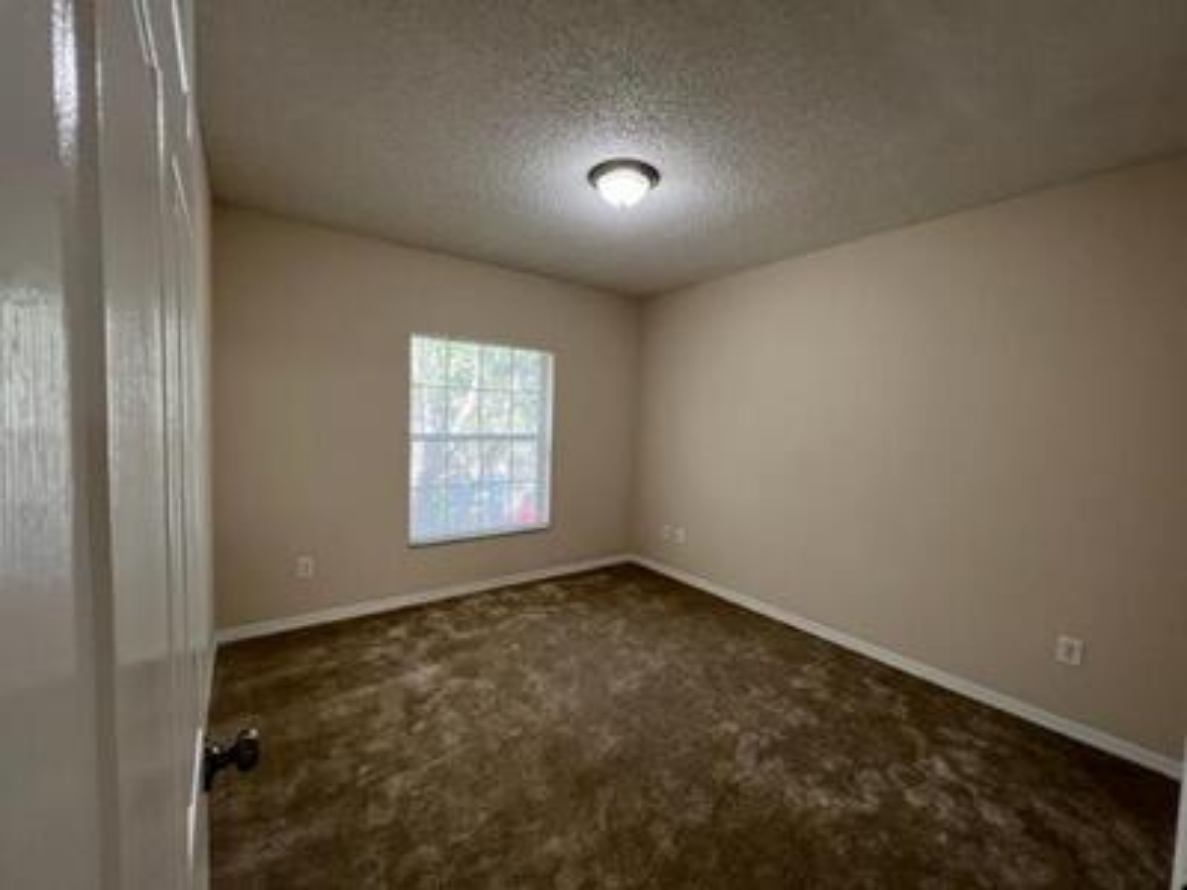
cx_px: 594
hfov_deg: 106.2
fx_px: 446
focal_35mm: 13
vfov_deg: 89.9
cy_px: 445
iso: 125
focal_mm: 1.57
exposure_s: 1/60
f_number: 1.8
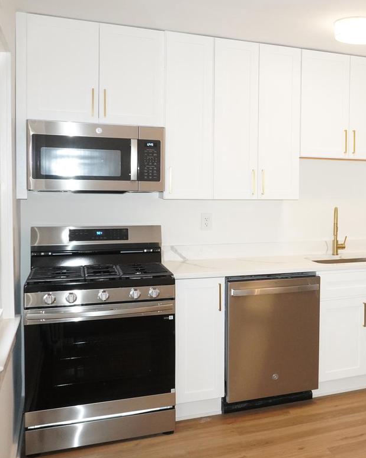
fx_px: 568
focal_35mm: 42
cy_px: 208
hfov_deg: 32.7
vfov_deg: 43.8
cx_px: 369
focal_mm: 16
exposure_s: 1/60
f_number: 8
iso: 2000
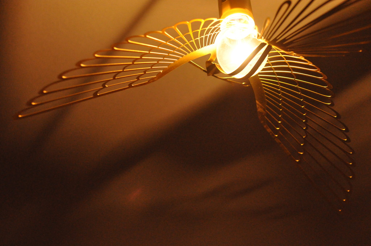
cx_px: 186
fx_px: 540
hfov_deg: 37.9
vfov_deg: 25.7
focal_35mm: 52
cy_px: 123
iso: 3200
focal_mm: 35
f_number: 4
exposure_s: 1/1600
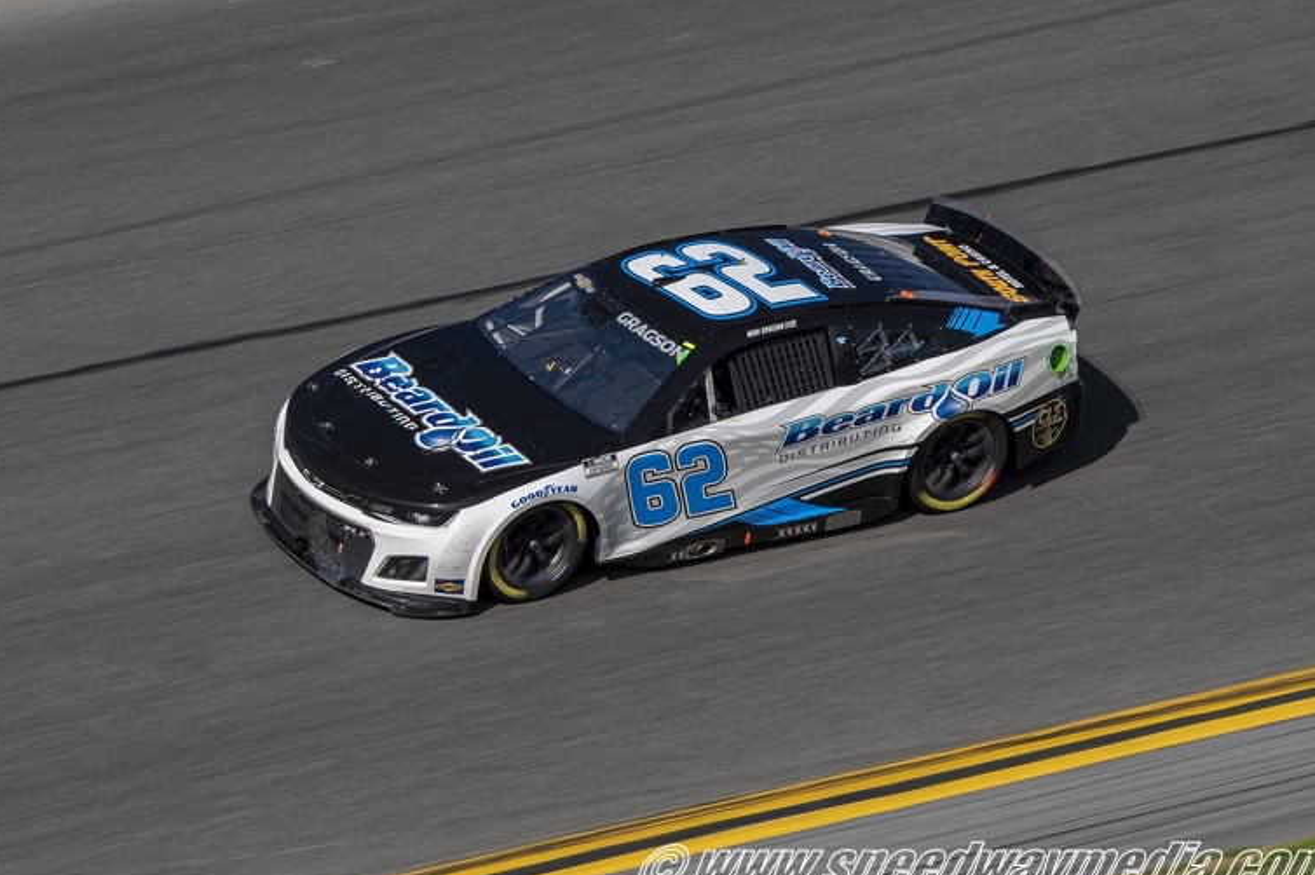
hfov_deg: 12.2
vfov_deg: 8.2
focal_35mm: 168
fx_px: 6134
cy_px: 454
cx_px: 682
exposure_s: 1/320
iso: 100
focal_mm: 160
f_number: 9
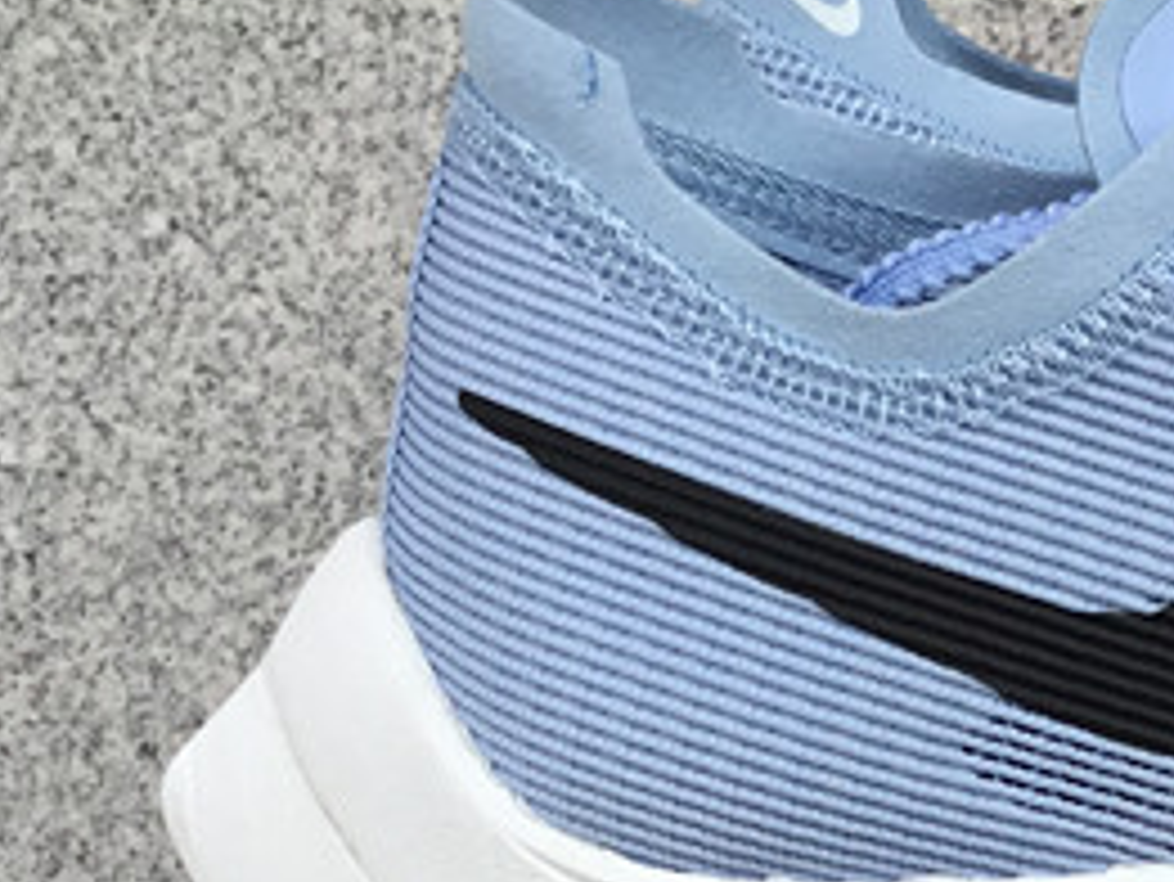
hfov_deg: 17.0
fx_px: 3631
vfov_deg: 13.5
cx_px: 1655
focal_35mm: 107
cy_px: 1015
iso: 25
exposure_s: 1/458
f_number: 2.4
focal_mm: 3.3
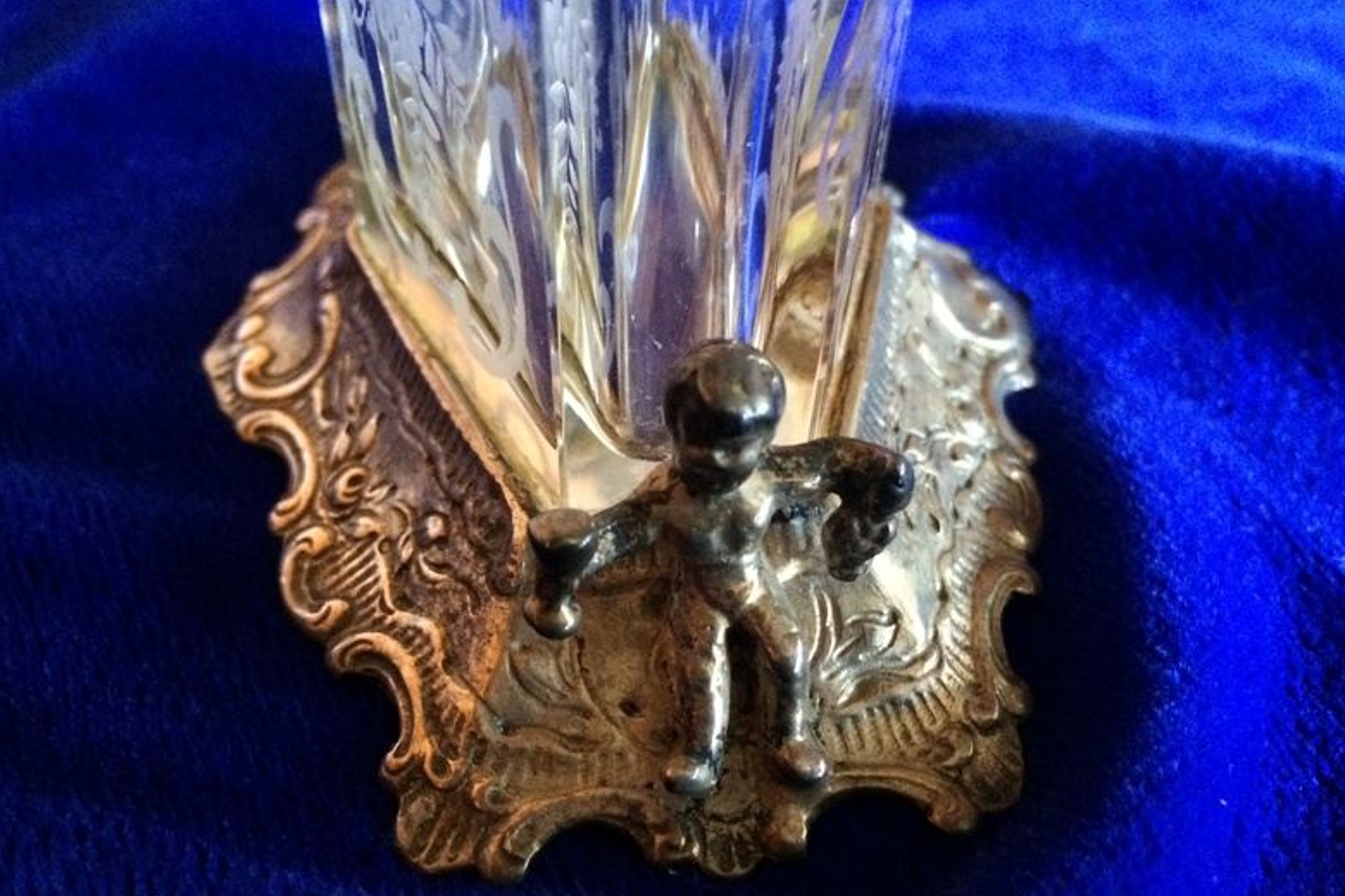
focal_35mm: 36
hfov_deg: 53.1
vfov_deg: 36.8
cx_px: 678
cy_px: 494
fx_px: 1345
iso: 500
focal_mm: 4.12
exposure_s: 1/15
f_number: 2.2
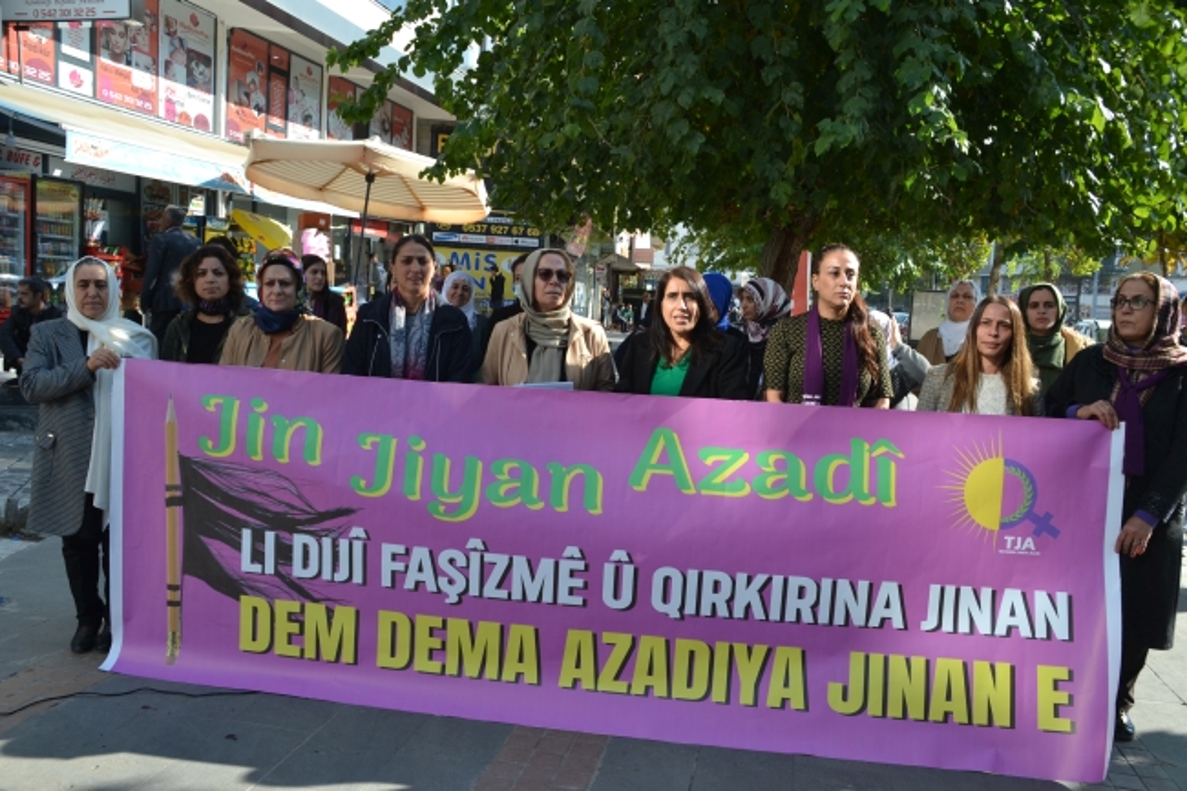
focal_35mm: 30
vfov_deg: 43.6
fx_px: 989
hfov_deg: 61.9
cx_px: 594
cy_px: 396
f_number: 5.6
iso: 160
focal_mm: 20
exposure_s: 1/125
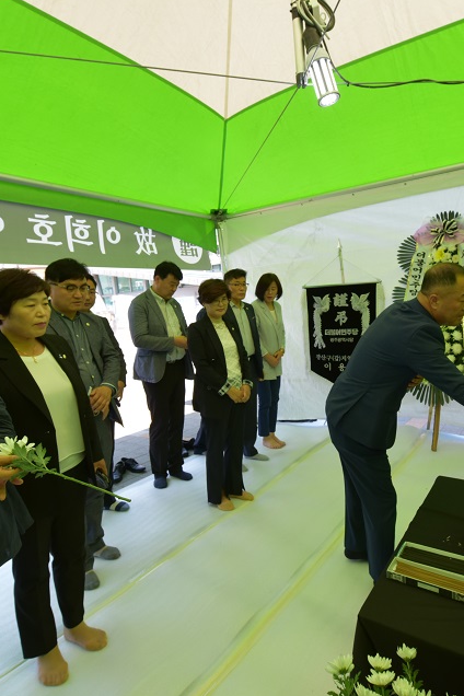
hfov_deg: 56.8
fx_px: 425
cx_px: 276
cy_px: 338
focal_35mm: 22
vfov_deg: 78.6
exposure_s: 1/250
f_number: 8
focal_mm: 14
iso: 500
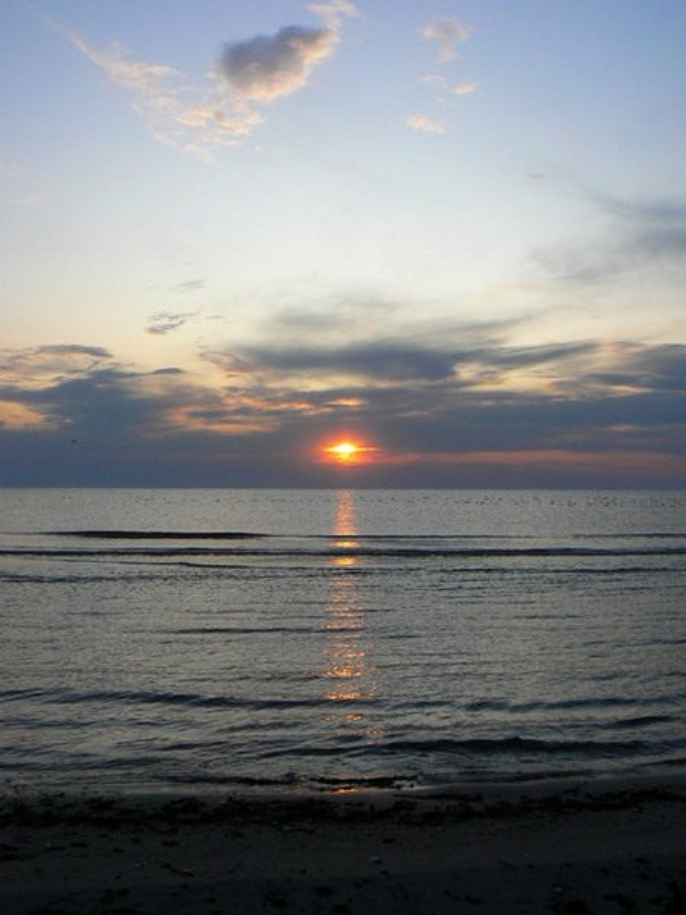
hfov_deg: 39.7
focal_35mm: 36
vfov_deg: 51.4
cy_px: 458
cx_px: 343
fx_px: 951
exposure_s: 1/320
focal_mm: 6
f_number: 5.6
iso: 80
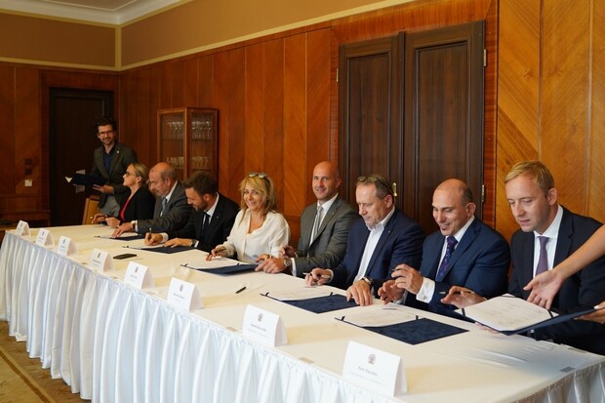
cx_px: 302
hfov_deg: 54.4
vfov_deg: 37.8
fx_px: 588
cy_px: 202
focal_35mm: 35
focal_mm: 35
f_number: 3.5
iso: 1000
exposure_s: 1/125
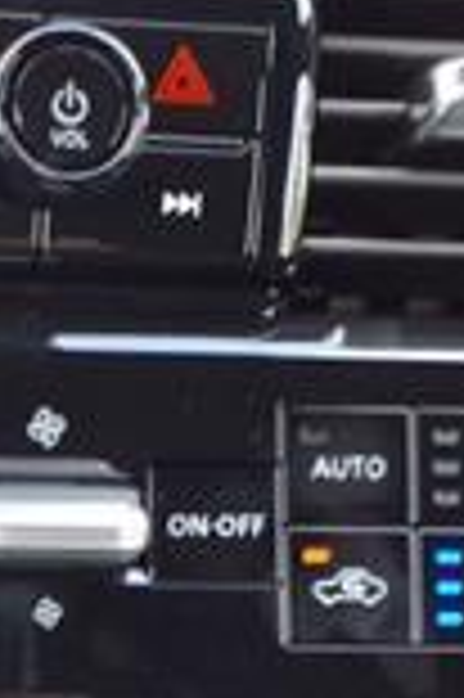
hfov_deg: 11.5
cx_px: -153
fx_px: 2248
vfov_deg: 17.5
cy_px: 594
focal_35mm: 116
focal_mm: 3.58
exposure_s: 1/60.2
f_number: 1.9
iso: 64
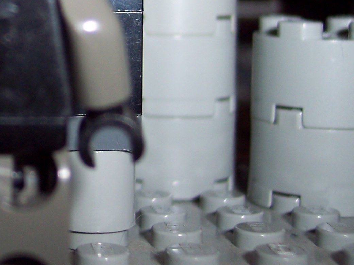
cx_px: -48
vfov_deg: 13.7
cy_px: 8
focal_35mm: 107
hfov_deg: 17.7
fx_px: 1094
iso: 100
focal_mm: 8
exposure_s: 1/60
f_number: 2.8
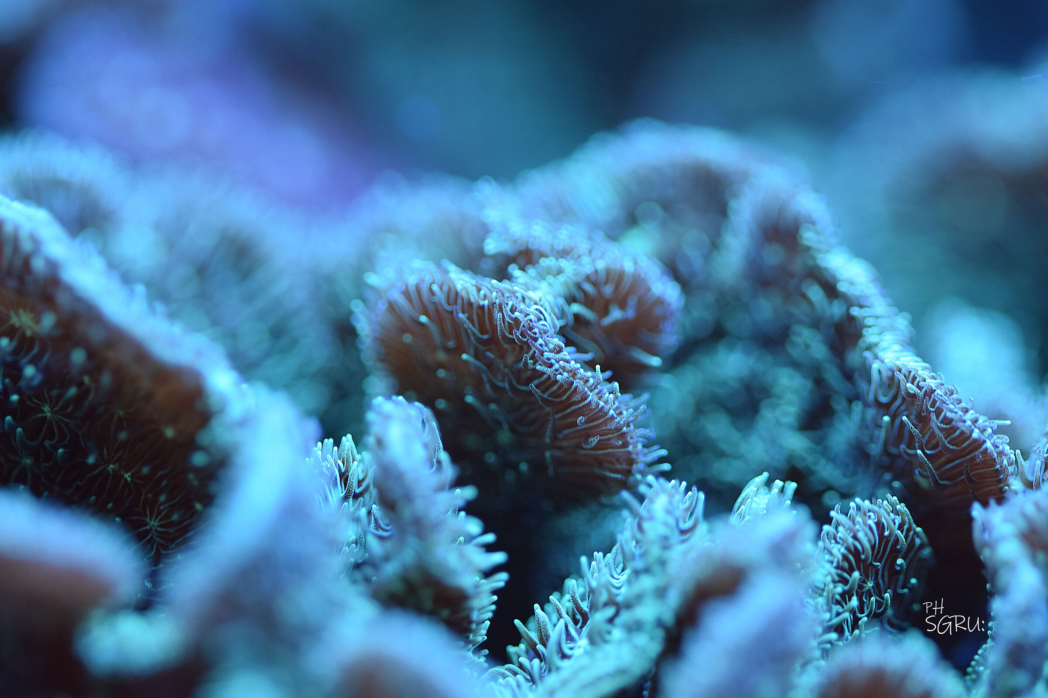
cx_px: 524
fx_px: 4585
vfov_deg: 8.7
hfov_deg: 13.0
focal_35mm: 158
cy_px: 349
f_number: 4.8
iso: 500
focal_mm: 105
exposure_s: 1/125
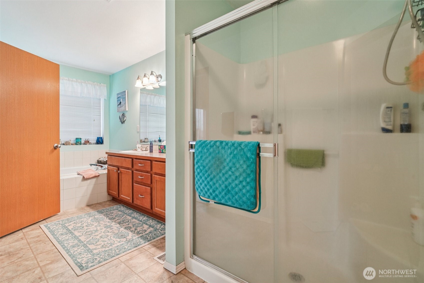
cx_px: 212
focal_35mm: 16
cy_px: 142
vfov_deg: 73.7
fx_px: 188
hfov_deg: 96.7
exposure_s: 1/15
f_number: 8
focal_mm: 16
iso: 1600
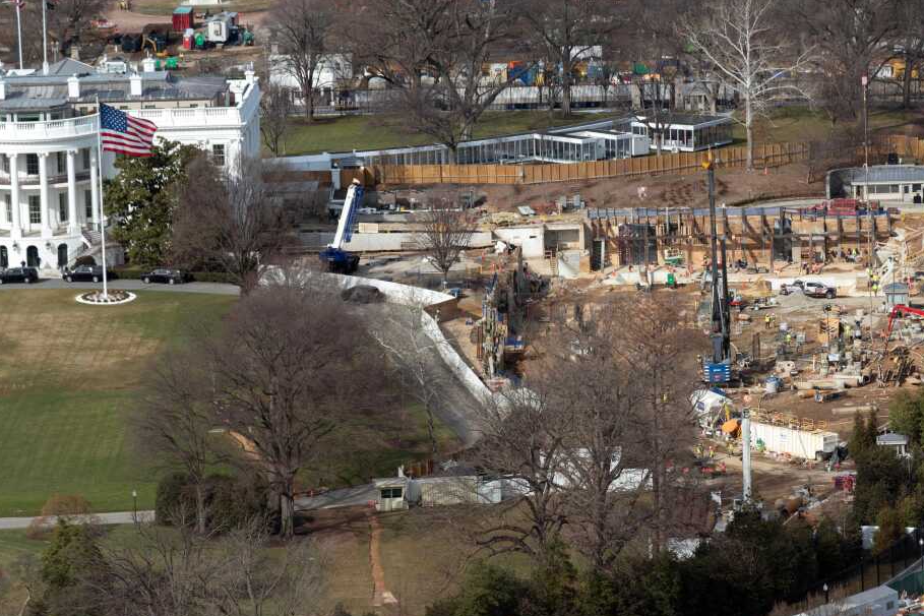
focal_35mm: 277
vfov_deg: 5.0
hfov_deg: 7.4
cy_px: 287
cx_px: 520
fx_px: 7109
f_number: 7.1
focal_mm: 229
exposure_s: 1/400
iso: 100
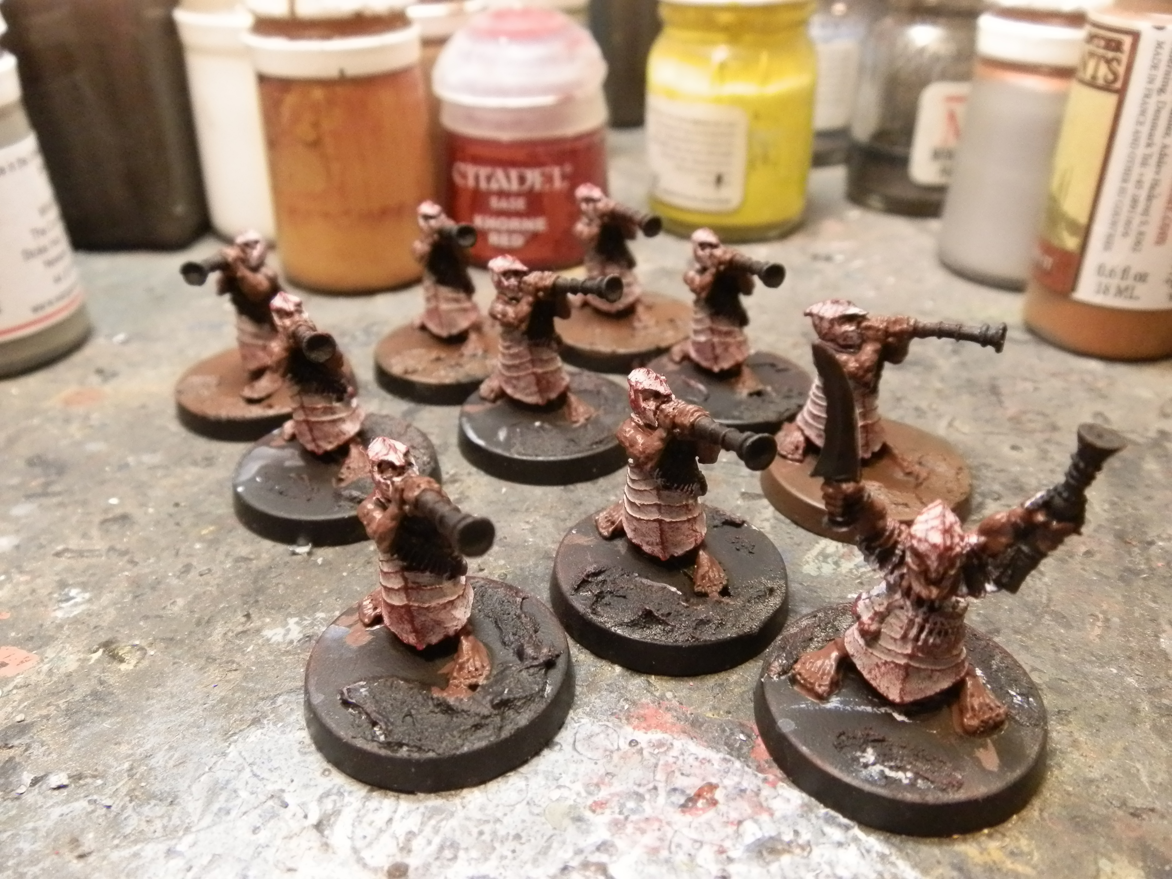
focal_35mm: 28
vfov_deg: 49.7
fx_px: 948
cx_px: 586
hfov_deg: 63.4
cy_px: 440
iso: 400
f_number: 3.1
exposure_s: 1/60
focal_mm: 5
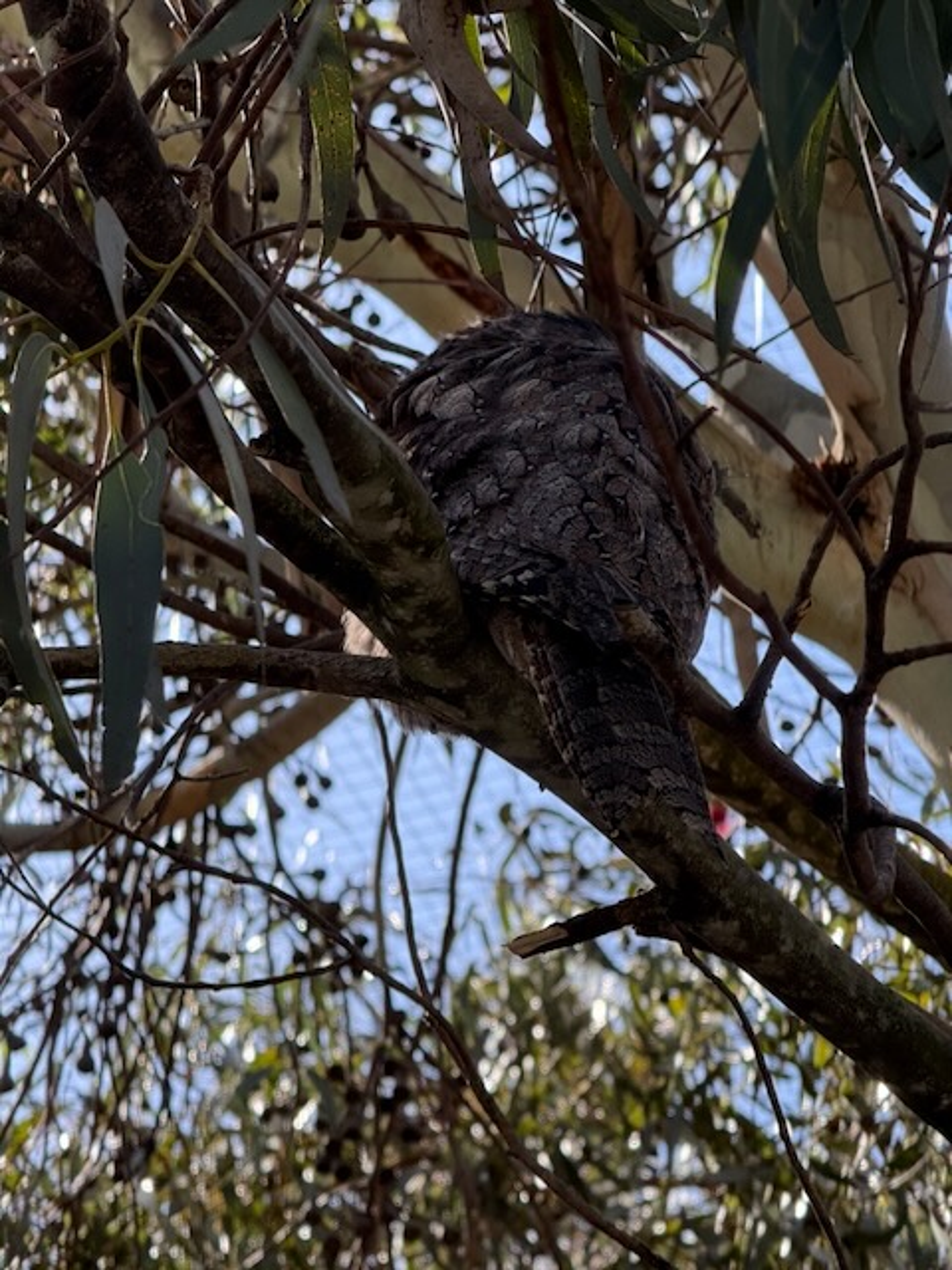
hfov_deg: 12.3
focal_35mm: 120
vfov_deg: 16.4
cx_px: 476
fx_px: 4400
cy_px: 635
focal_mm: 15.66
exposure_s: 1/264
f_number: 2.8
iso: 64
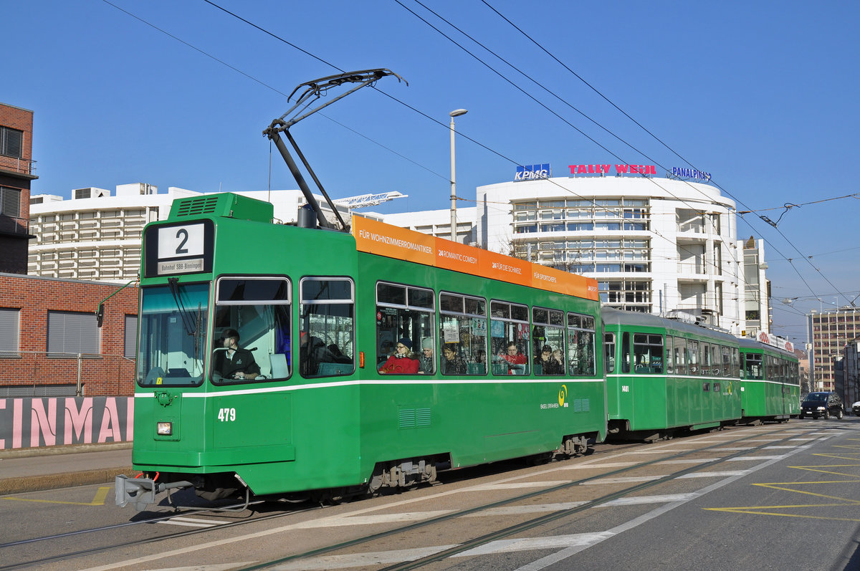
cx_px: 430
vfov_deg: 34.1
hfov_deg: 49.6
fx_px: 931
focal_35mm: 39
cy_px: 286
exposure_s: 1/500
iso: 250
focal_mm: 26
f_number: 11
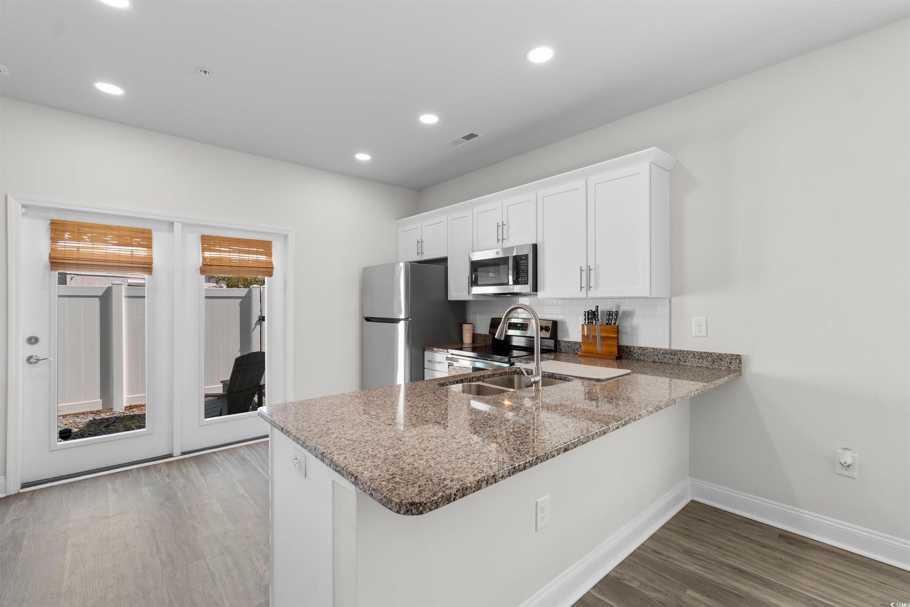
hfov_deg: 100.4
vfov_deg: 77.3
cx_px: 455
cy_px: 304
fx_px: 379
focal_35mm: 15
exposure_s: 1/5
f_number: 4.5
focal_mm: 10
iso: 100
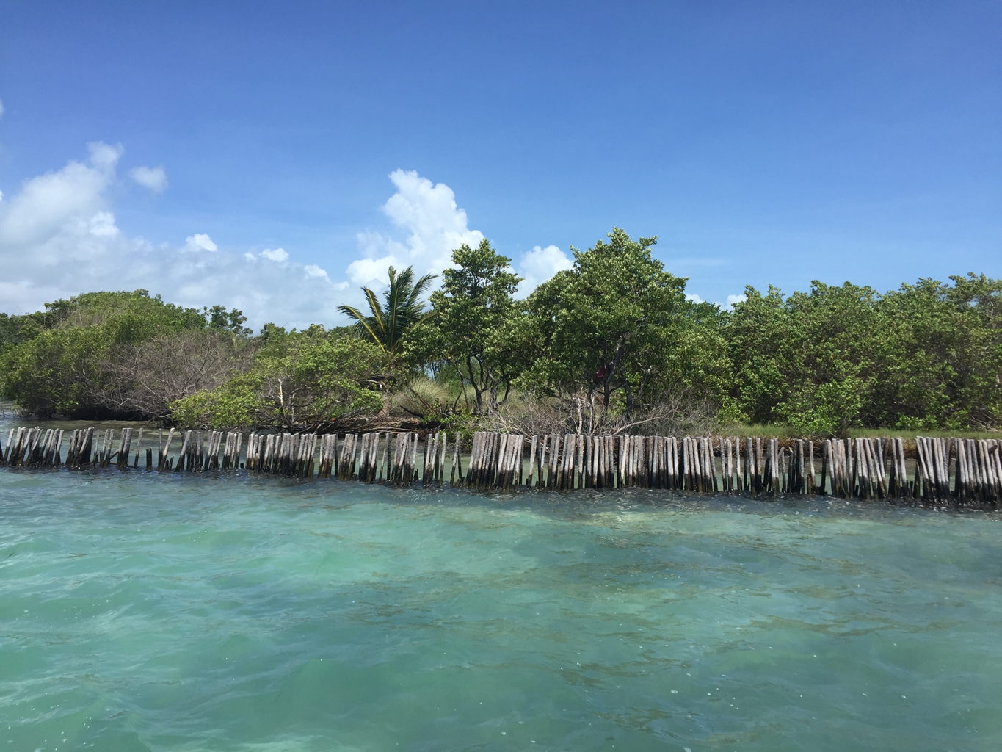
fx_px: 840
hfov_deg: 61.7
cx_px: 501
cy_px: 376
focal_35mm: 29
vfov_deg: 48.2
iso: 32
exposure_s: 1/2083
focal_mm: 4.15
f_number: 2.2
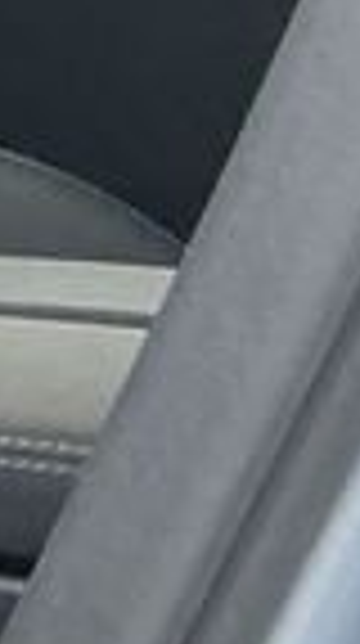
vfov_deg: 9.5
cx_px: -1850
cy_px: 275
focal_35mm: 227
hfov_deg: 4.2
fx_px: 3868
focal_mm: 3
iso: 100
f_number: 1.8
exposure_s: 1/60
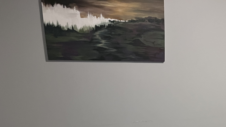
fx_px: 324
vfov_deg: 20.5
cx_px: 191
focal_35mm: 54
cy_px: 160
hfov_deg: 36.7
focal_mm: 5.1
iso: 640
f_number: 1.6
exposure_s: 1/30
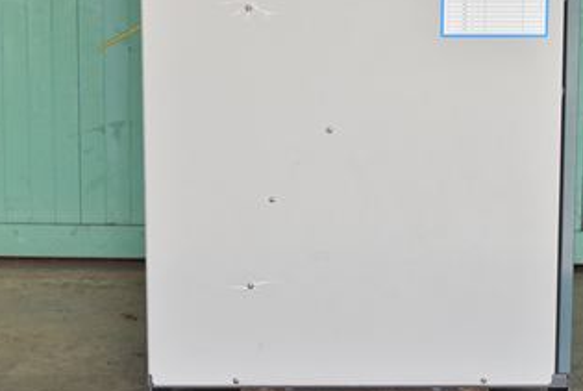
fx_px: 2238
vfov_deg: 10.0
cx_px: 333
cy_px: 119
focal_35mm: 138
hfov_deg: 14.8
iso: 1250
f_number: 6.3
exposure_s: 1/3200
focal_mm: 58
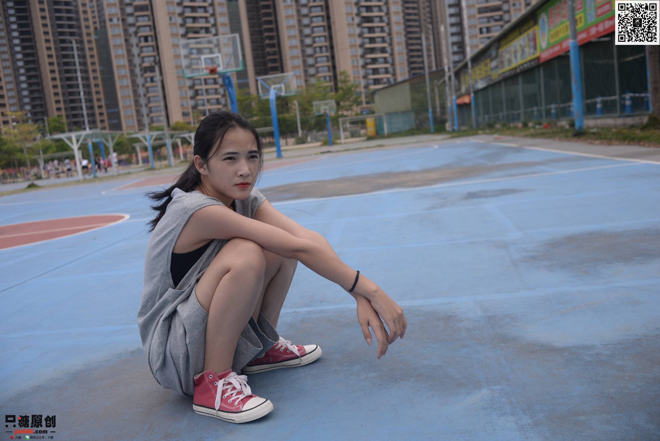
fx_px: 642
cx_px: 330
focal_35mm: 35
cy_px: 220
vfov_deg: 37.9
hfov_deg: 54.4
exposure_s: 1/640
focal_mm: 35
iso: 250
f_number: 5
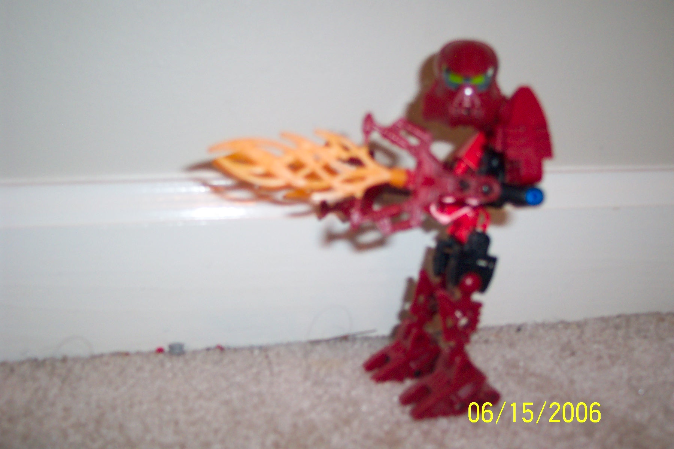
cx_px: 337
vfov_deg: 35.1
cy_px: 224
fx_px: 711
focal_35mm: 38
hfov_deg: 50.7
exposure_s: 1/30
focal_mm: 8
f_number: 2.8
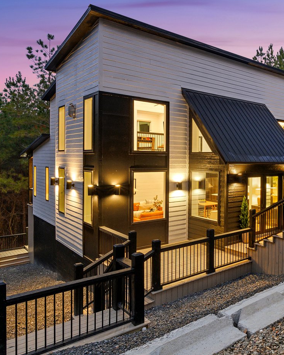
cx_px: 308
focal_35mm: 29
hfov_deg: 40.8
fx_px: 305
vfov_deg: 60.4
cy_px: 163
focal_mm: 14
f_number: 9
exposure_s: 1.6
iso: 400
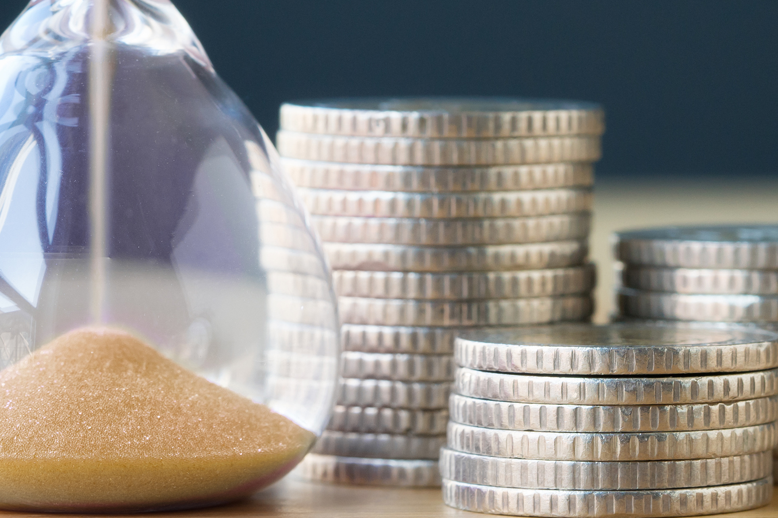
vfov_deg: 5.3
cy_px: -121
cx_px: 796
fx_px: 5554
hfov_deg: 8.0
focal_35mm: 257
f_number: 8
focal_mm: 90
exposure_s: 1/10
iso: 500
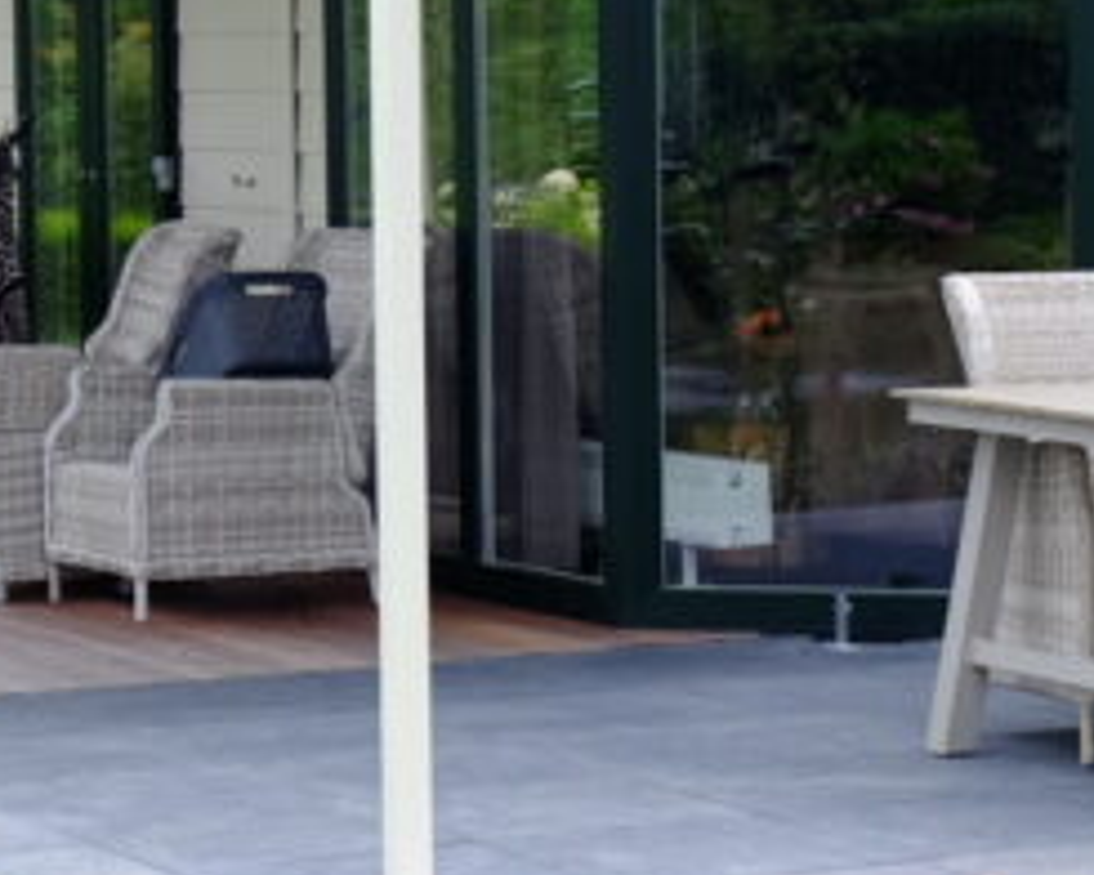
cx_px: 652
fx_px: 4824
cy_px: 145
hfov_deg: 12.9
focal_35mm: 149
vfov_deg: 10.3
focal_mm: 25.4
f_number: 4
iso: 200
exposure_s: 1/110
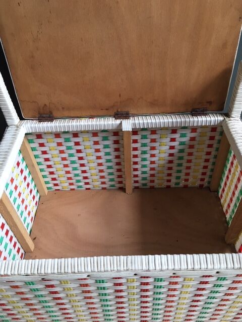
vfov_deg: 61.7
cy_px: 161
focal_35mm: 29
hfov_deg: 48.2
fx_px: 270
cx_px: 121
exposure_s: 1/33
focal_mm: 4.15
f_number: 2.2
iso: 125
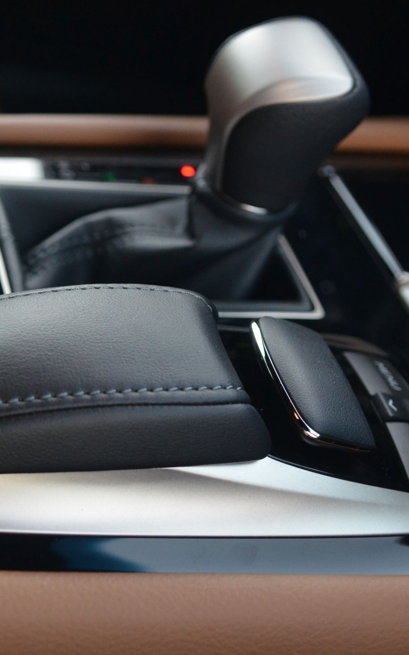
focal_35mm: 60
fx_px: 1070
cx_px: 25
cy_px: 327
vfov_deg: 34.0
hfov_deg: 21.1
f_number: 2.8
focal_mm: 26
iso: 1600
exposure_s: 1/50
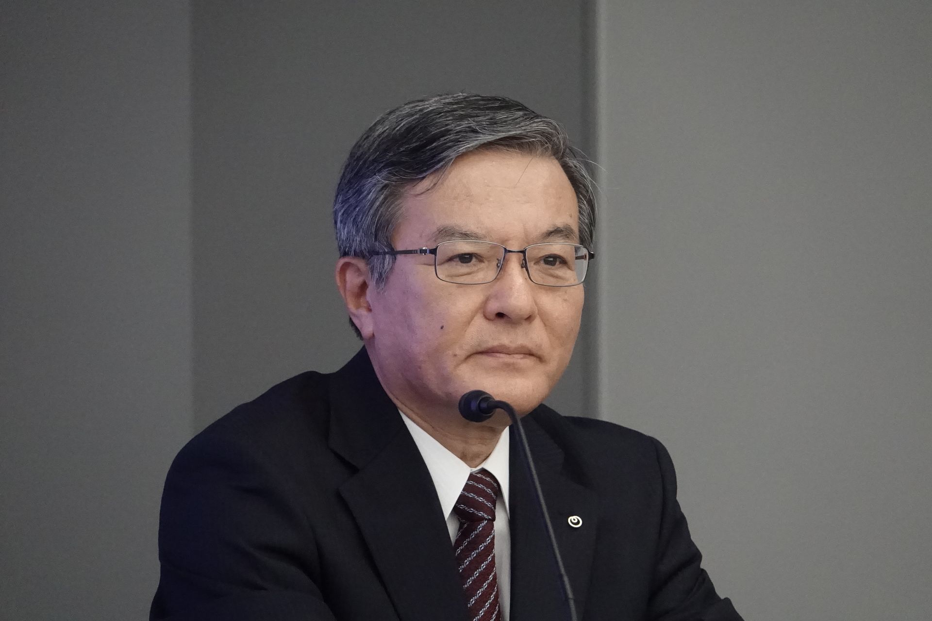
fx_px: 9837
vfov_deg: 3.6
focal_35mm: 380
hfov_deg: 5.4
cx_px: 466
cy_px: 310
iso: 5000
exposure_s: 1/1000
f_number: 4
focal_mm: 139.53
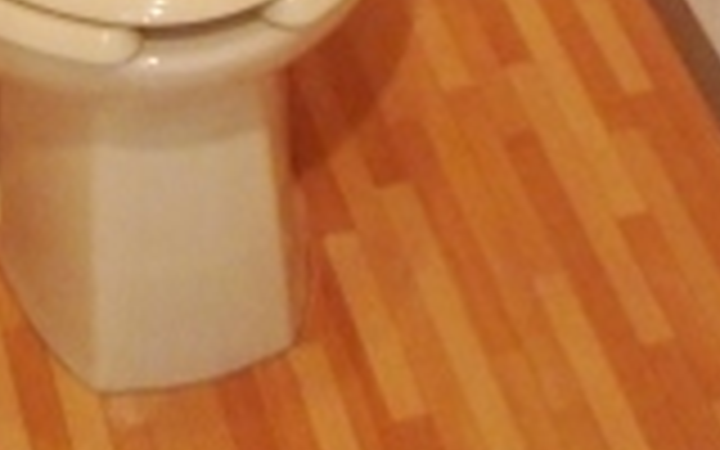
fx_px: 2414
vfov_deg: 9.9
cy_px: -454
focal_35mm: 123
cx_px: 126
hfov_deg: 16.8
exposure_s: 1/20
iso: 400
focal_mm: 5.2
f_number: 4
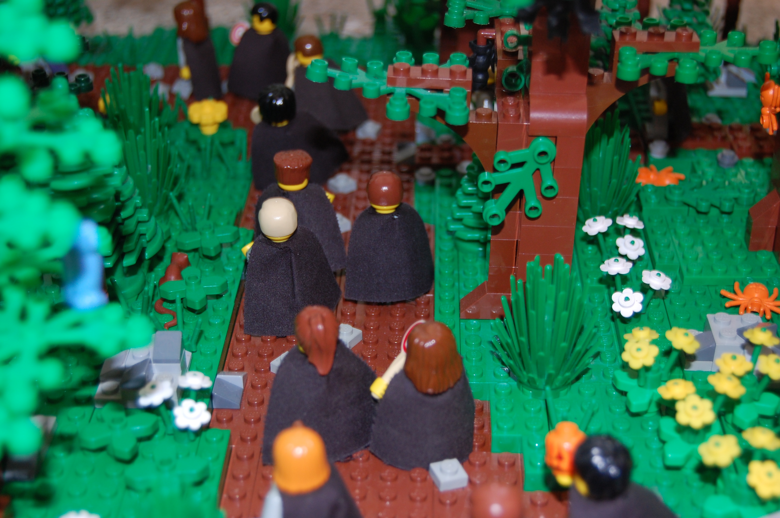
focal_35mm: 57
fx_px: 1234
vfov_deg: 23.7
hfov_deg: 35.1
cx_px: 390
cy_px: 259
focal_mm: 38
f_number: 5
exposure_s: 1/60
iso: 400
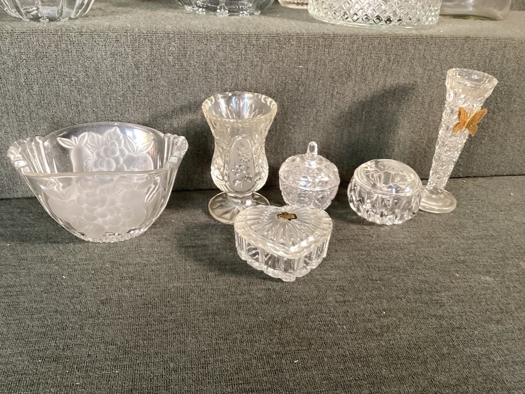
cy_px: 197
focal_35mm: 31
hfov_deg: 58.3
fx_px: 470
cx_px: 262
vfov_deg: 45.4
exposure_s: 1/60
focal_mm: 3.3
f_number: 2.4
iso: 200
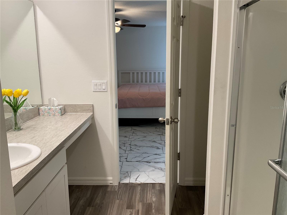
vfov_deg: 48.2
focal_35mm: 29
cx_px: 144
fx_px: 240
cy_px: 108
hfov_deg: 61.7
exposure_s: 1/60
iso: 50
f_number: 1.8
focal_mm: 3
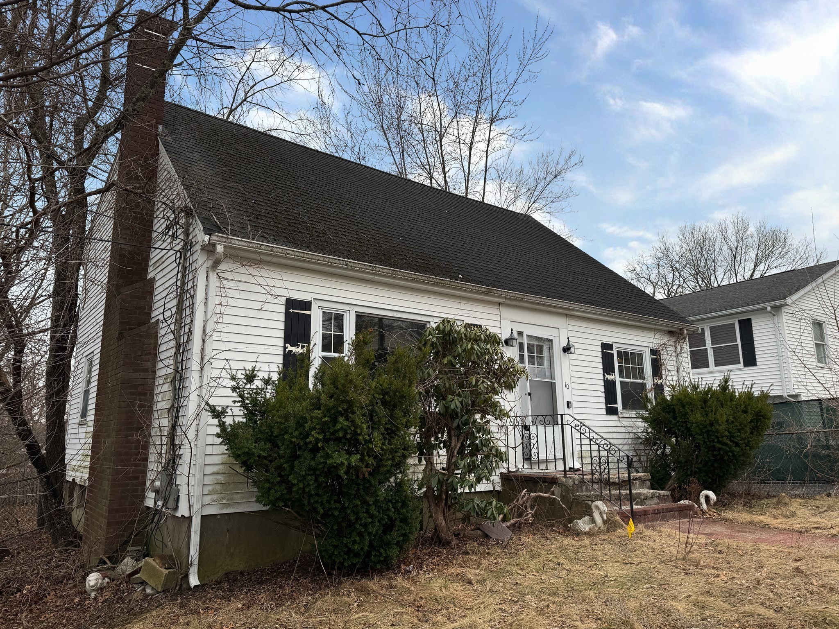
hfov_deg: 71.6
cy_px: 314
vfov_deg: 56.8
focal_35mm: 24
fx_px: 582
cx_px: 420
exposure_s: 1/430
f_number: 1.8
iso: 80
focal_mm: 6.76
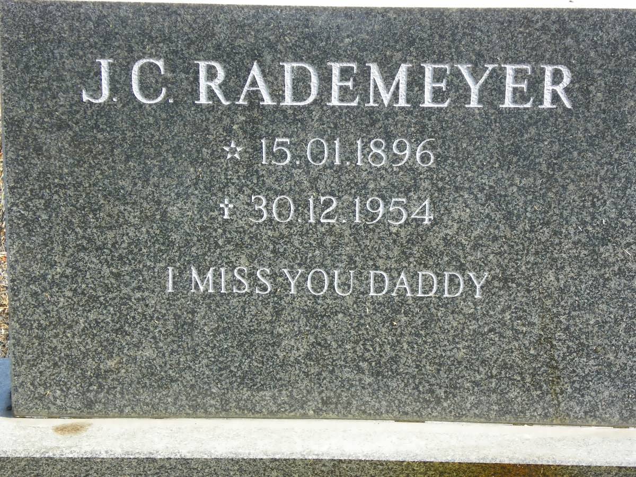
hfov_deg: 15.6
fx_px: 2315
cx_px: 318
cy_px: 238
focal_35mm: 126
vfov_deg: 11.8
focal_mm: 22.4
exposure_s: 1/60
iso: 64
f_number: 4.5
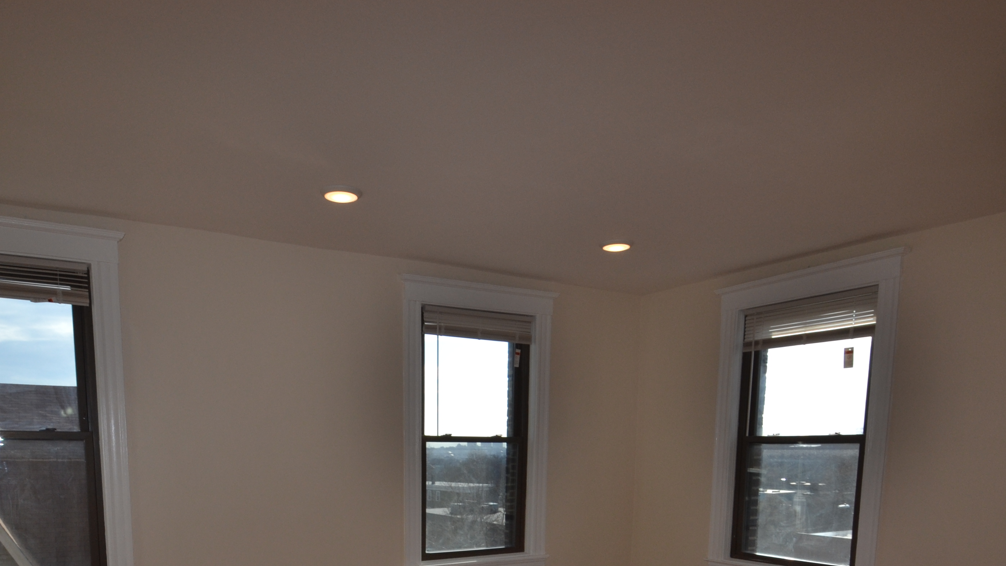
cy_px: 546
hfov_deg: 71.6
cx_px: 437
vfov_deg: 39.8
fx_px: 693
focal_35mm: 26
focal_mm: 10
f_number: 8
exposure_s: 1/200
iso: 200
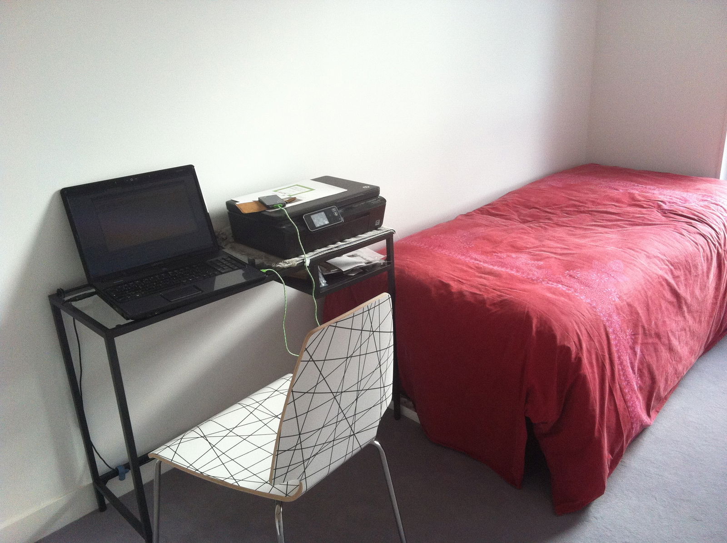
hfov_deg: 52.7
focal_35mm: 35
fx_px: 734
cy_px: 272
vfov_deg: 40.6
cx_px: 364
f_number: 2.8
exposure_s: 1/120
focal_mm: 3.85
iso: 125
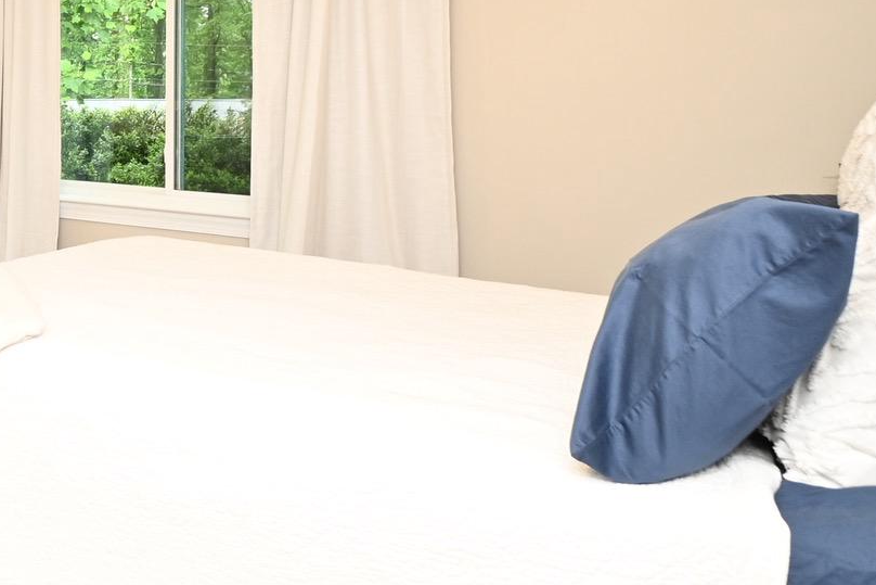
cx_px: -183
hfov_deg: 37.7
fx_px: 925
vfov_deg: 33.3
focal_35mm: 38
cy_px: 59
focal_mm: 10
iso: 320
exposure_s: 1/25
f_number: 7.1
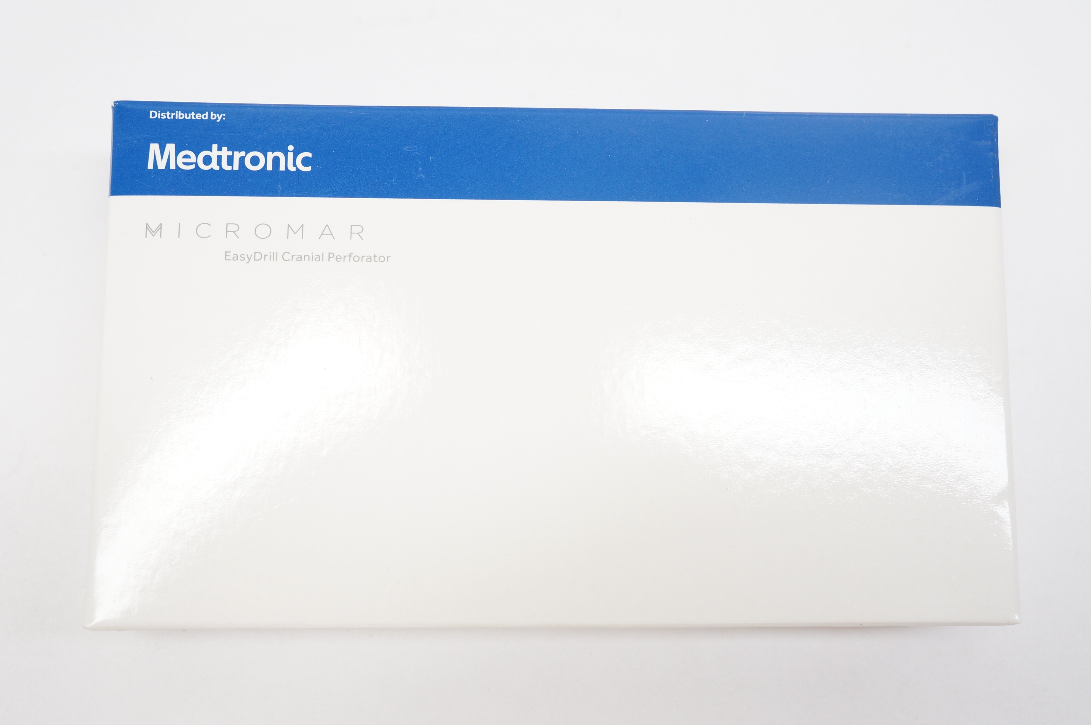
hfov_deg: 48.0
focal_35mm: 40
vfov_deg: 32.9
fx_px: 1226
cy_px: 362
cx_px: 546
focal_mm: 27
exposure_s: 1/80
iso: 400
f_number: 5
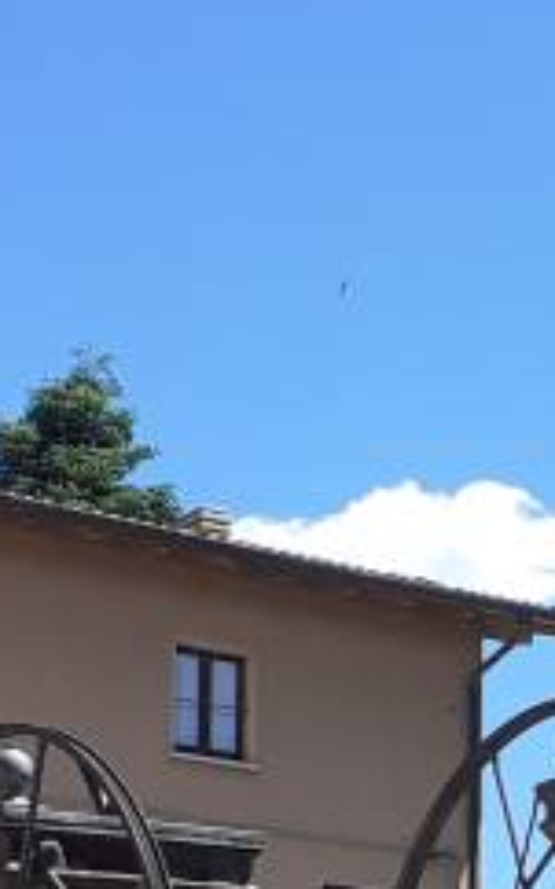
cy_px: 841
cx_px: 662
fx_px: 2932
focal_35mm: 121
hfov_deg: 10.6
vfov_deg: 17.0
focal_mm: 3.6
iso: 40
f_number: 1.9
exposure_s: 1/1167
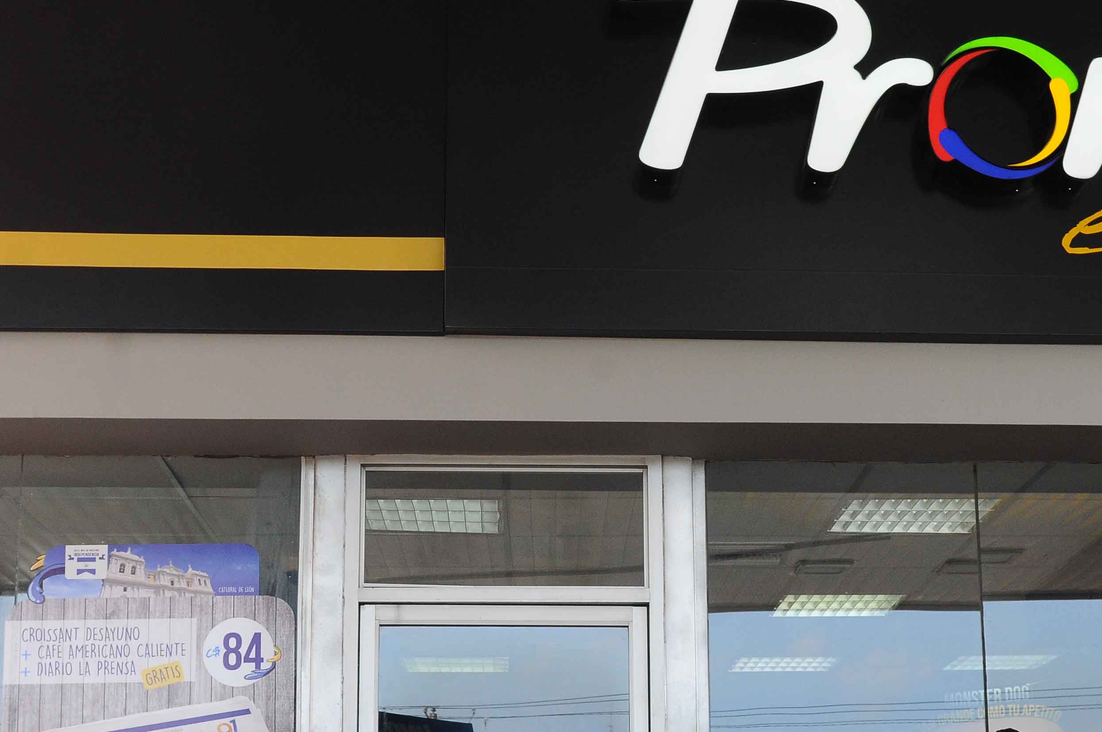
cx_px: 712
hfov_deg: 32.2
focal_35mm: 62
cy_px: 555
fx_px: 1896
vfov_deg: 21.7
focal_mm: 24
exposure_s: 1/125
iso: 500
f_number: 8
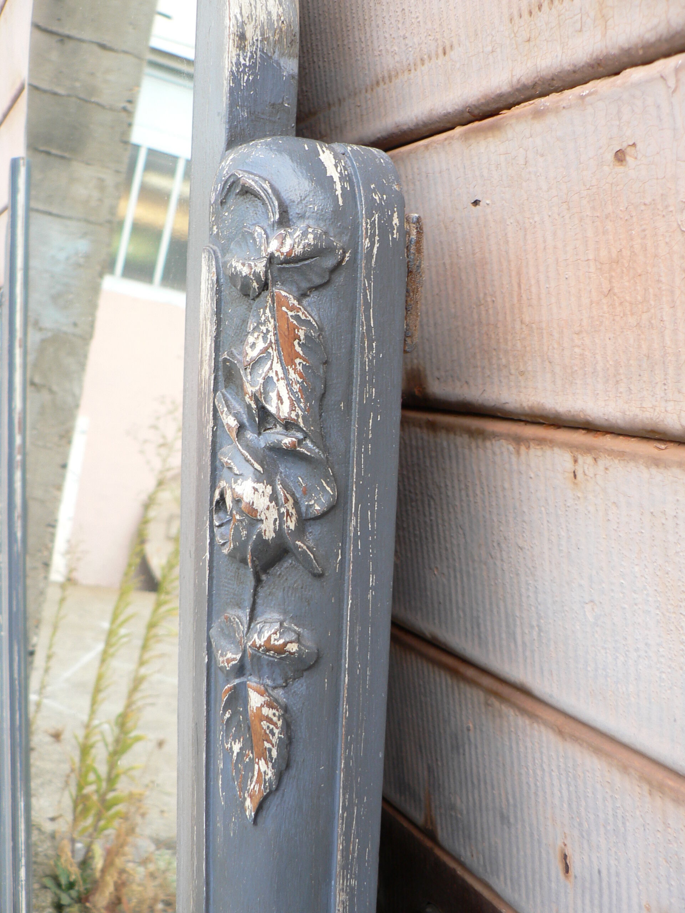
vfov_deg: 51.4
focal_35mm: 36
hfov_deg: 39.7
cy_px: 456
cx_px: 342
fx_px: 950
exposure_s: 1/80
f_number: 2.8
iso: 80
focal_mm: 6
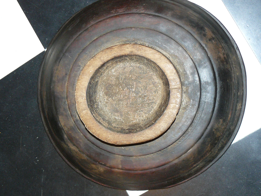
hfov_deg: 32.2
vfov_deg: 24.4
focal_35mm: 60
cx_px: 130
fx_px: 452
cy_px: 98
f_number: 2.8
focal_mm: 6.6
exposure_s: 1/20
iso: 100
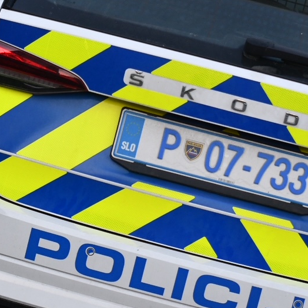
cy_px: 156
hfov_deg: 8.0
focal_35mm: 218
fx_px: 2194
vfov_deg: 8.0
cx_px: 72
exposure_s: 1/250
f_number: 2.8
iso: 800
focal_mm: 70
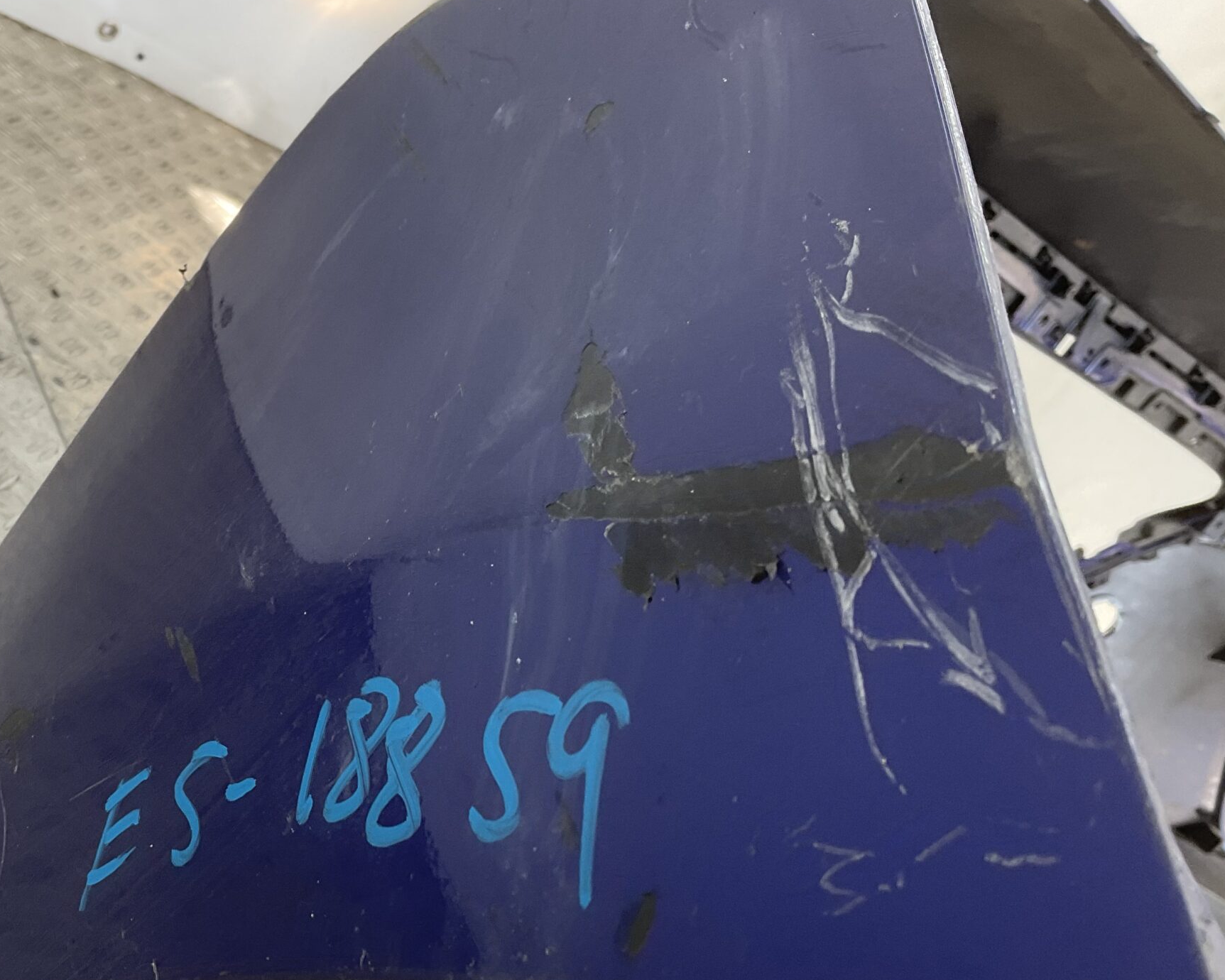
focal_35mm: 42
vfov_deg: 35.3
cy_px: 660
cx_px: 357
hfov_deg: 42.9
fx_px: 1523
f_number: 1.8
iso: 32
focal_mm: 3
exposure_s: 1/120
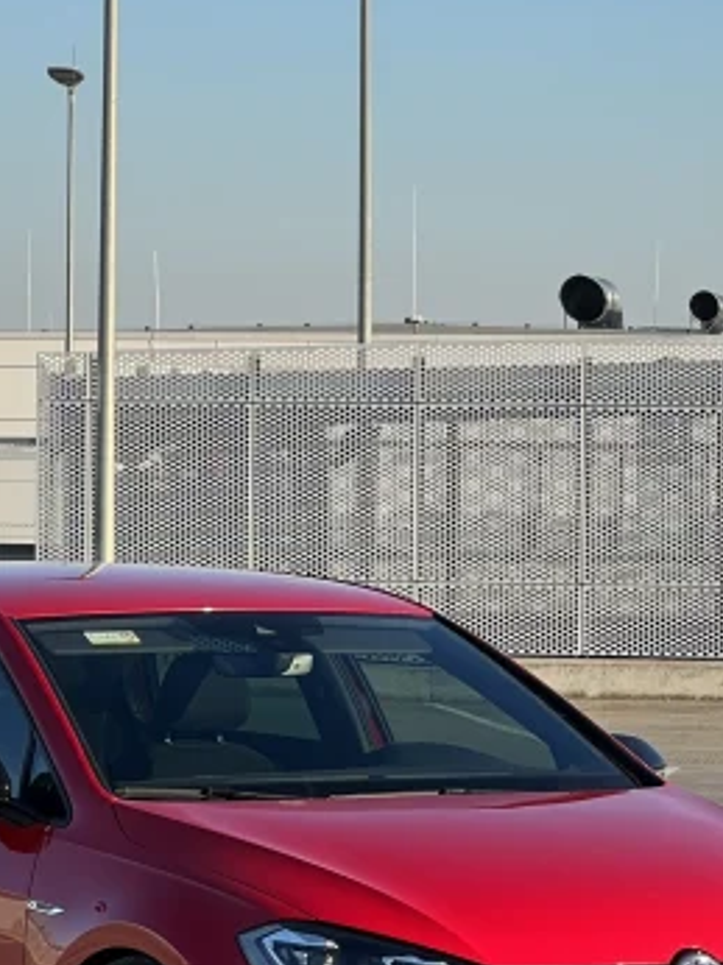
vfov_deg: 10.4
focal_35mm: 190
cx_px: 257
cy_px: 660
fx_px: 5298
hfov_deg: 7.8
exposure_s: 1/237
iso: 32
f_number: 2.8
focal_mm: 9
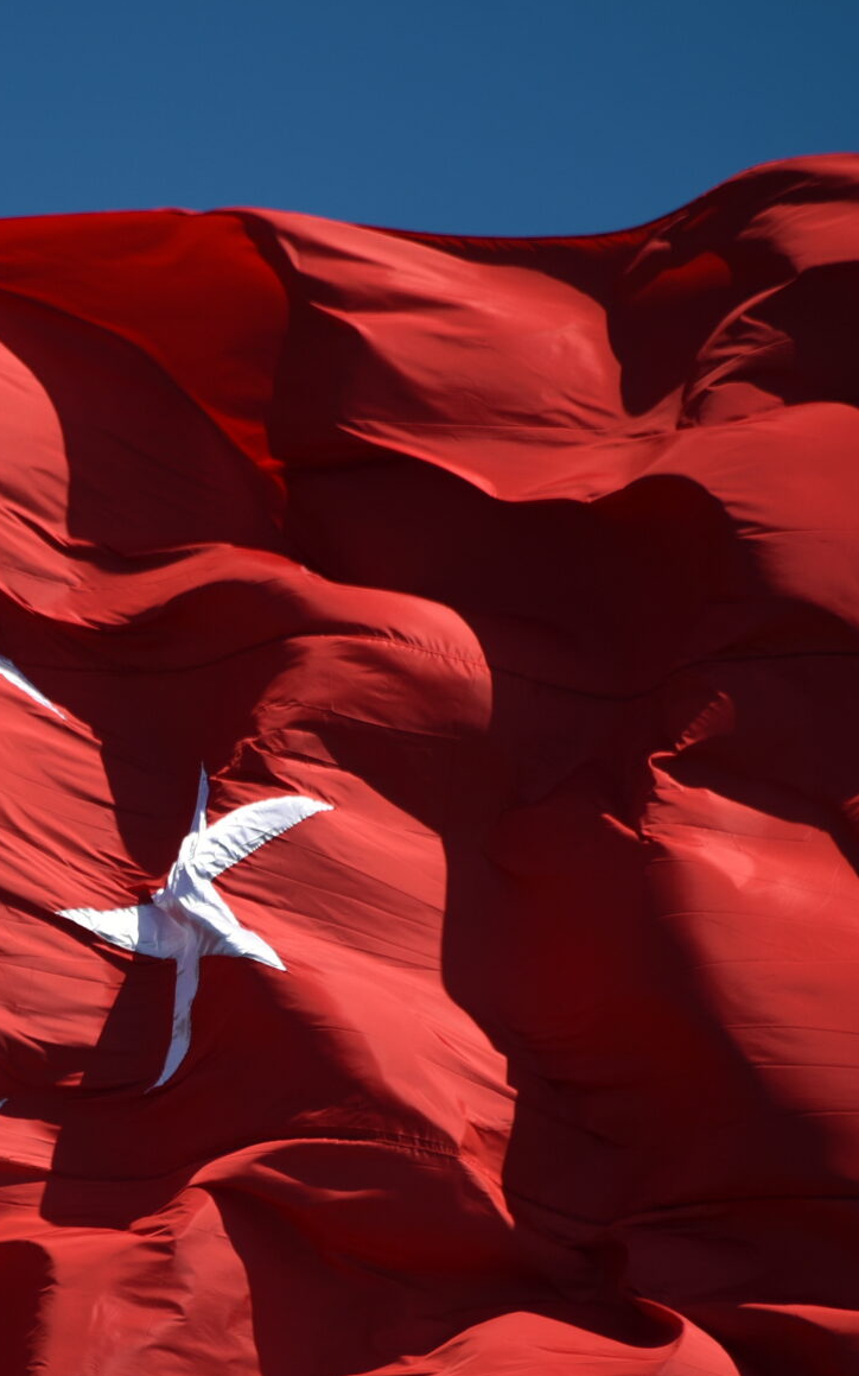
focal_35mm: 563
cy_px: 878
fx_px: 21096
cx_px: 44
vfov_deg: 3.7
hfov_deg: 2.3
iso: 100
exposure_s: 1/800
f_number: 5.6
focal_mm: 250
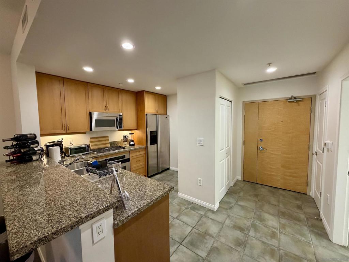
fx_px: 141
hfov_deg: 102.1
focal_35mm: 14
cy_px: 131
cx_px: 174
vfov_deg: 85.7
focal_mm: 2.22
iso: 500
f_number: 2.2
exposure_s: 1/60
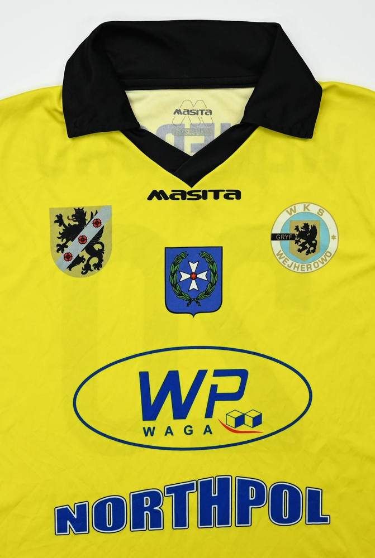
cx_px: 188
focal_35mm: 24
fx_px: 373
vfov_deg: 73.6
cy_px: 279
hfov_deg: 53.3
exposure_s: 1/180
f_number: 4.8
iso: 200
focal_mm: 24
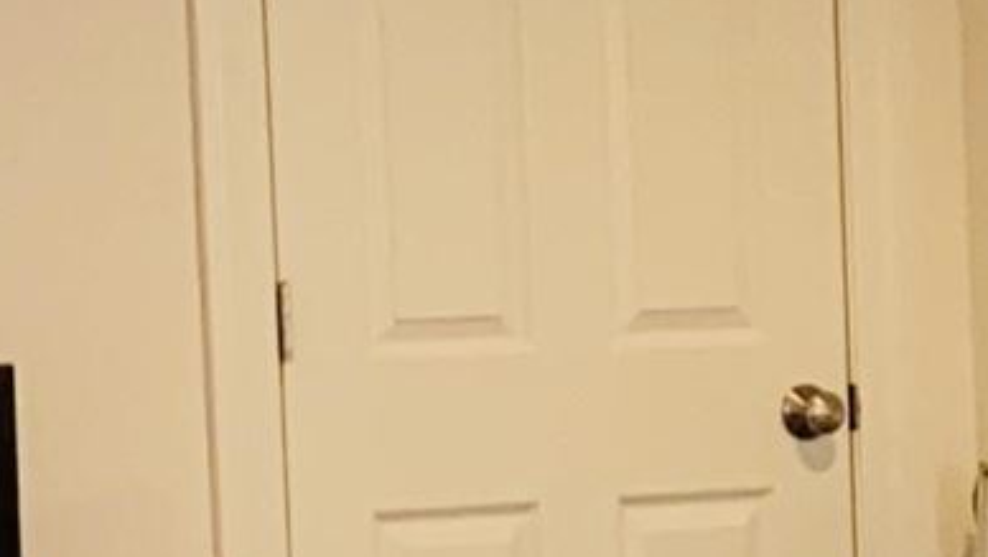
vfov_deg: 5.4
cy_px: 712
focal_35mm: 224
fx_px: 5873
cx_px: 1566
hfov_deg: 9.3
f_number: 1.8
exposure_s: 1/25
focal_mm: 4.25
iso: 32
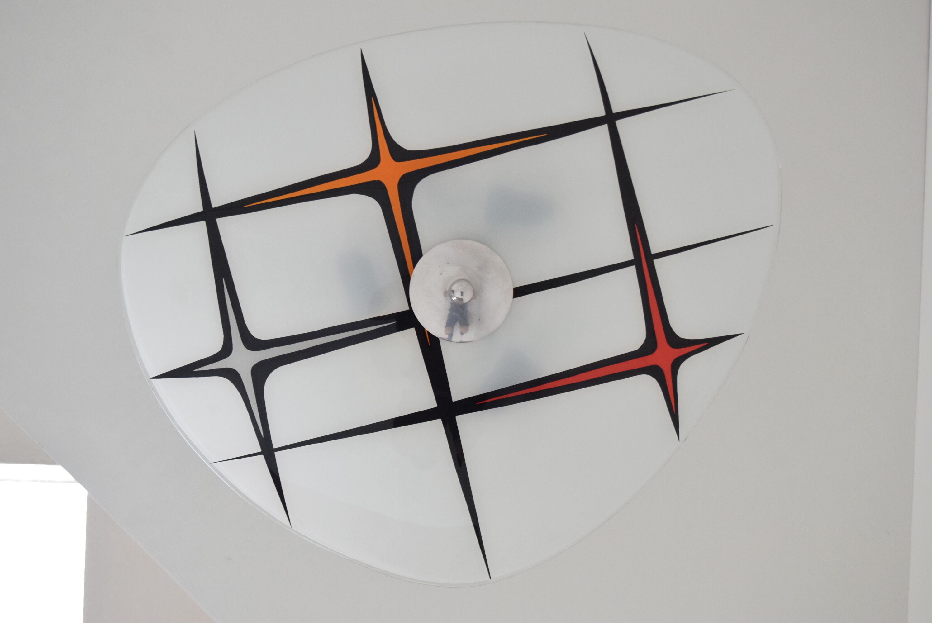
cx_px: 466
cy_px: 312
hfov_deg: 26.0
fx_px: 2021
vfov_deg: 17.5
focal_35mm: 78
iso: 1600
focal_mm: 52
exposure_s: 1/160
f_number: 6.3
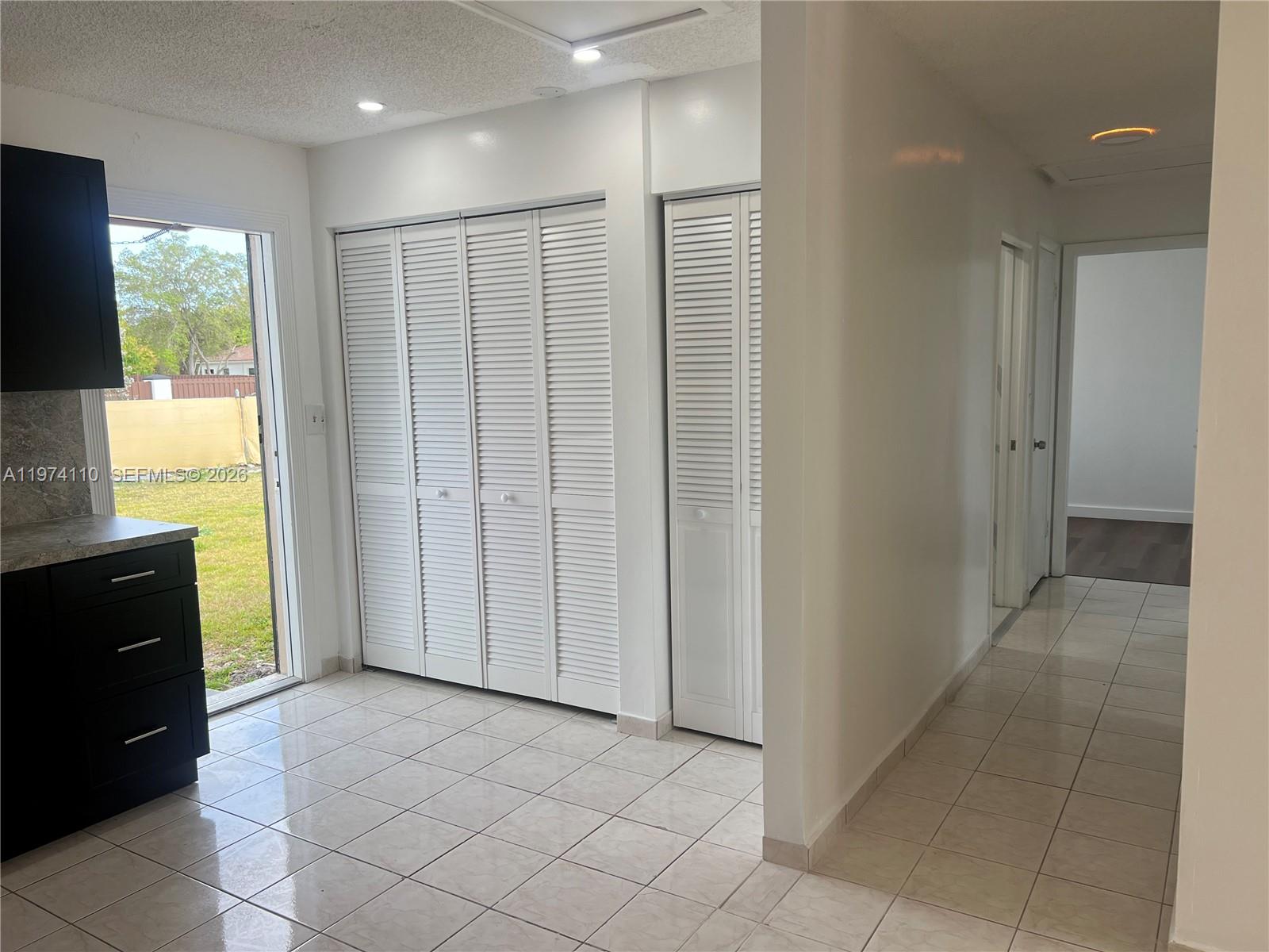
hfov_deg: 67.3
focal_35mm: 26
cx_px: 634
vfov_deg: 53.1
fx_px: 953
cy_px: 476
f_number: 1.5
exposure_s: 1/303
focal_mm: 5.7
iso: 50
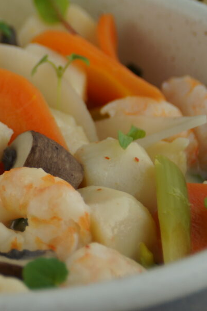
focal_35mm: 207
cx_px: -102
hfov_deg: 6.5
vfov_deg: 9.9
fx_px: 1787
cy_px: 142
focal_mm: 55
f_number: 5
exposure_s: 1/160
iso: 125
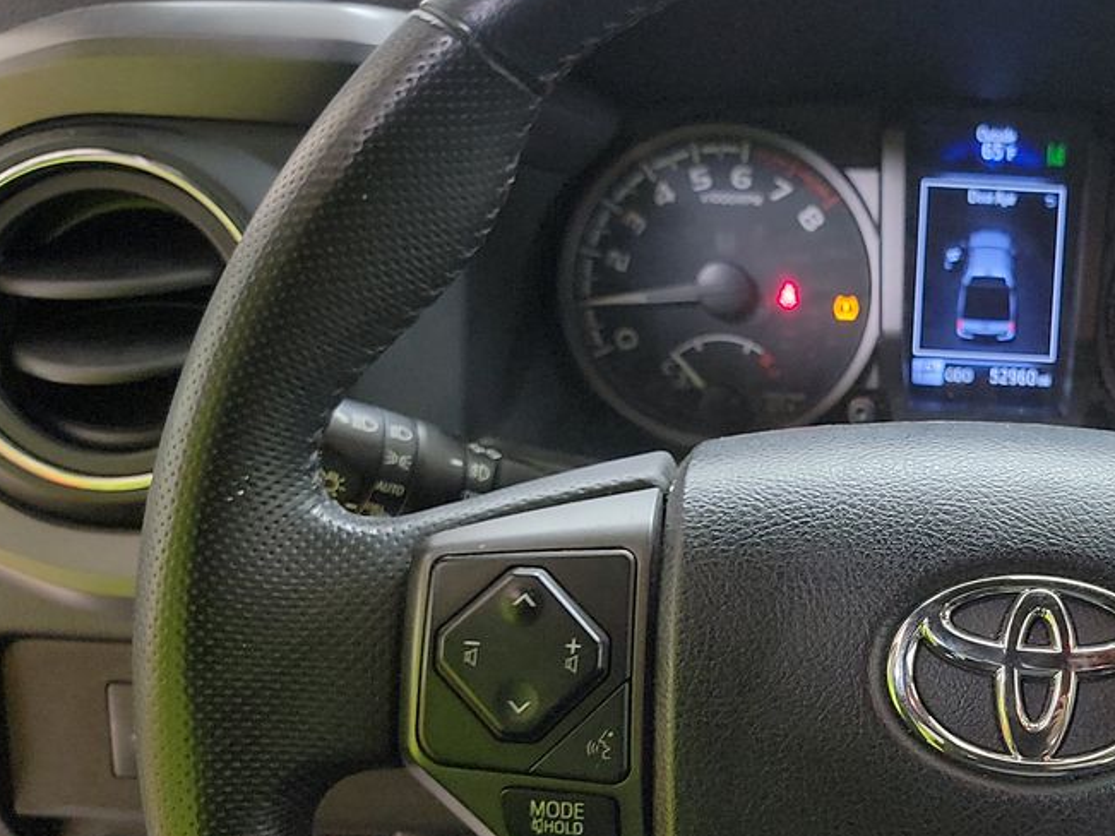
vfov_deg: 24.7
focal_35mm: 59
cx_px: 885
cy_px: 574
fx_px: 1900
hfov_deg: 31.9
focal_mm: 6.7
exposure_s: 1/59
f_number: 1.8
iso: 258
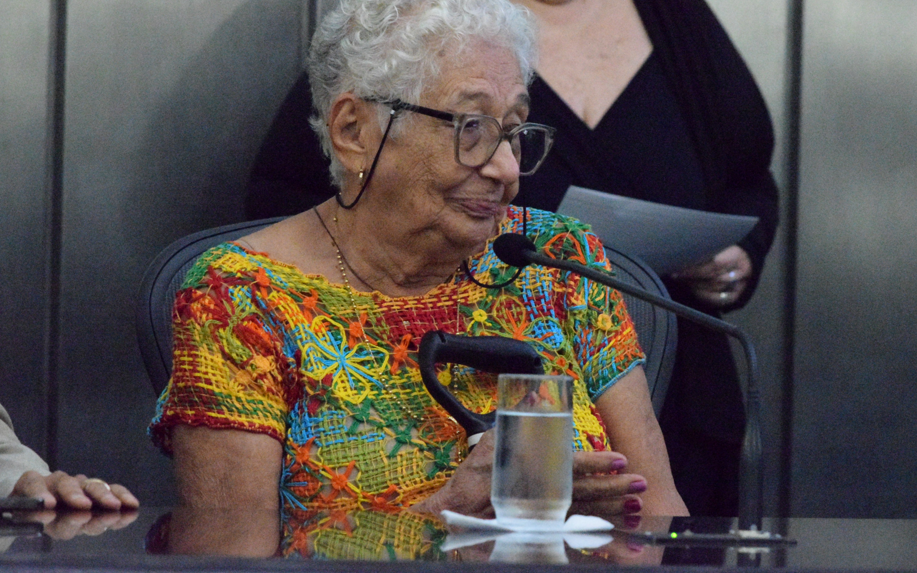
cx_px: 460
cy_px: 268
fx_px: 5373
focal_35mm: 215
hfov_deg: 9.8
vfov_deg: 6.1
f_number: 8
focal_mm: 140
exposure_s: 1/250
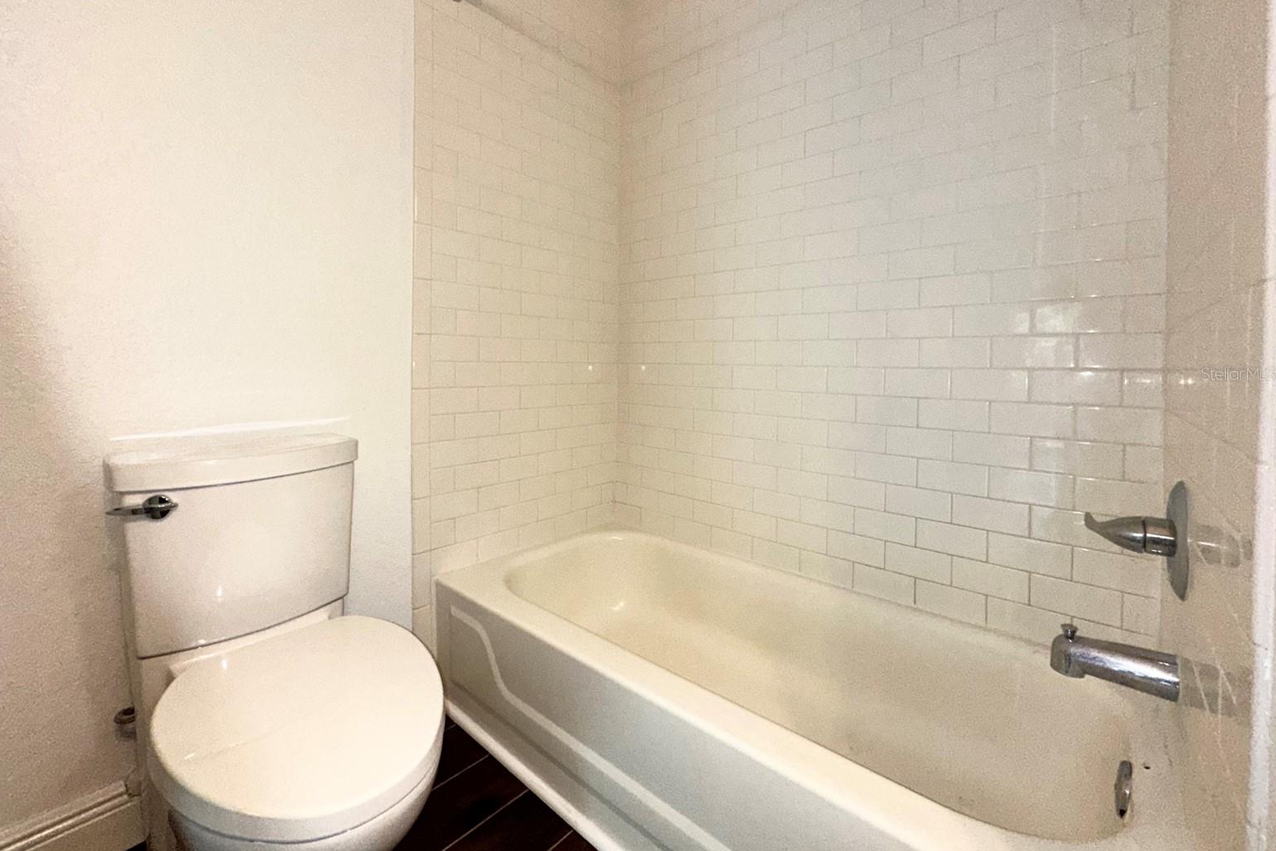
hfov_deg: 100.4
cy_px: 373
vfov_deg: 77.0
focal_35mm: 15
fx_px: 532
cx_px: 621
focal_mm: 2.22
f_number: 2.2
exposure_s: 1/120
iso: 160
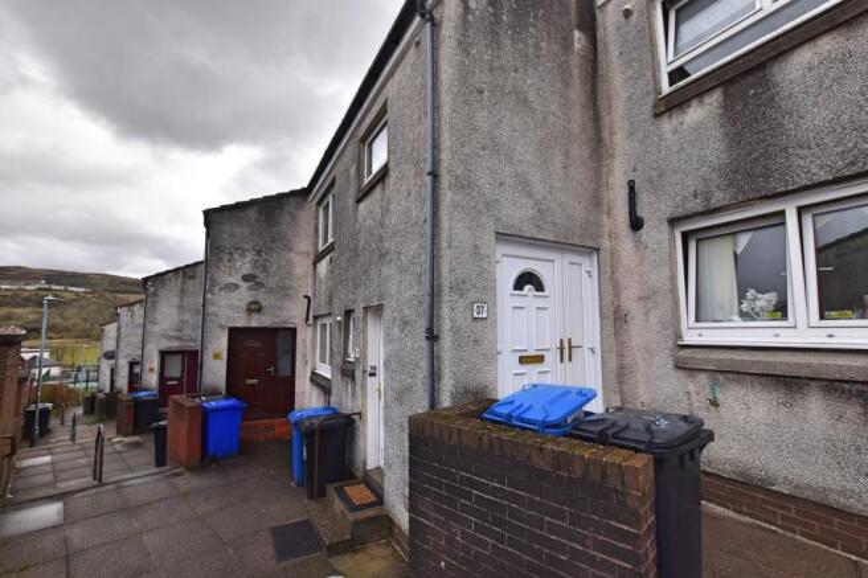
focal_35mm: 15
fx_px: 362
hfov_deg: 100.4
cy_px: 289
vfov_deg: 77.3
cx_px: 434
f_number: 8
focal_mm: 10
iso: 100
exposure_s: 1/250
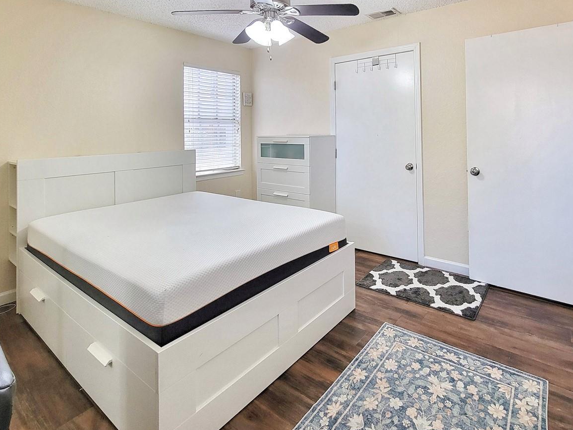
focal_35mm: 18
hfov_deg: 87.2
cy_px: 161
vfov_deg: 70.4
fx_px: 298
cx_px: 326
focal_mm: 2.2
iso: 200
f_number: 2.2
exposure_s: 1/60
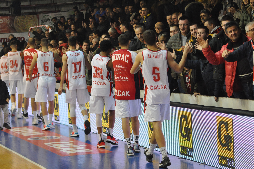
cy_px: 84
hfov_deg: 19.5
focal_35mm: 105
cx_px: 127
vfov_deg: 13.0
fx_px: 740
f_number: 2.8
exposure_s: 1/640
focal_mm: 70
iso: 2500
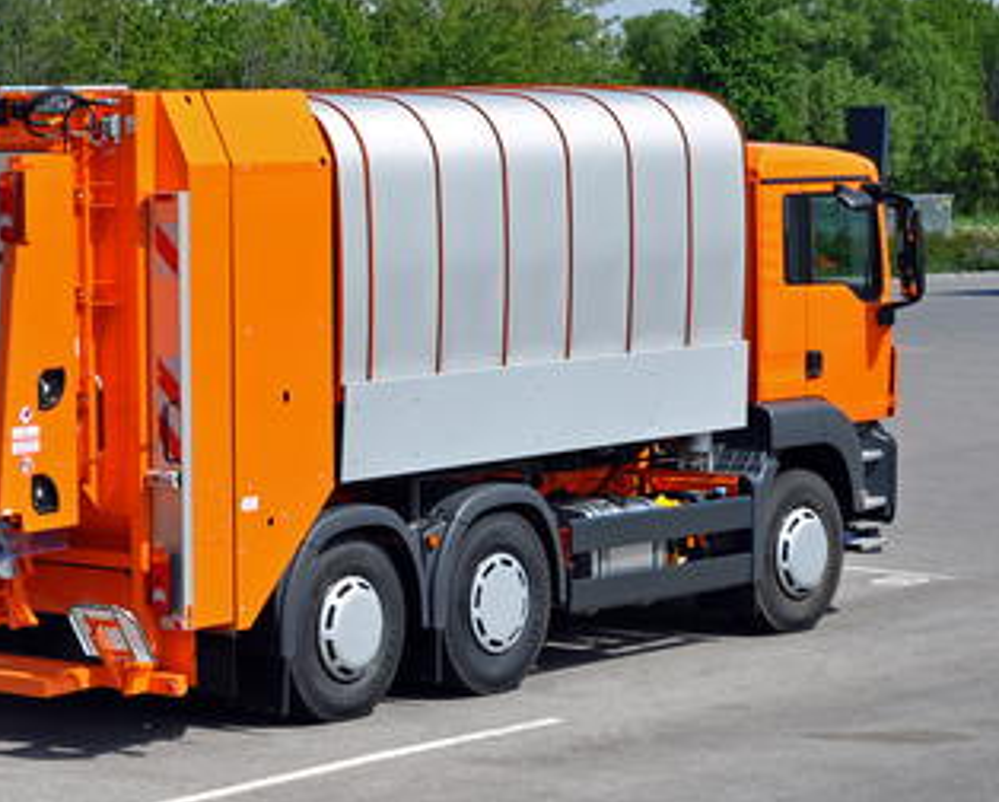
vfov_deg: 16.2
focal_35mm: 95
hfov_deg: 20.1
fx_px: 2812
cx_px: 332
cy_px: 366
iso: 200
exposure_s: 1/400
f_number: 10
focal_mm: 50
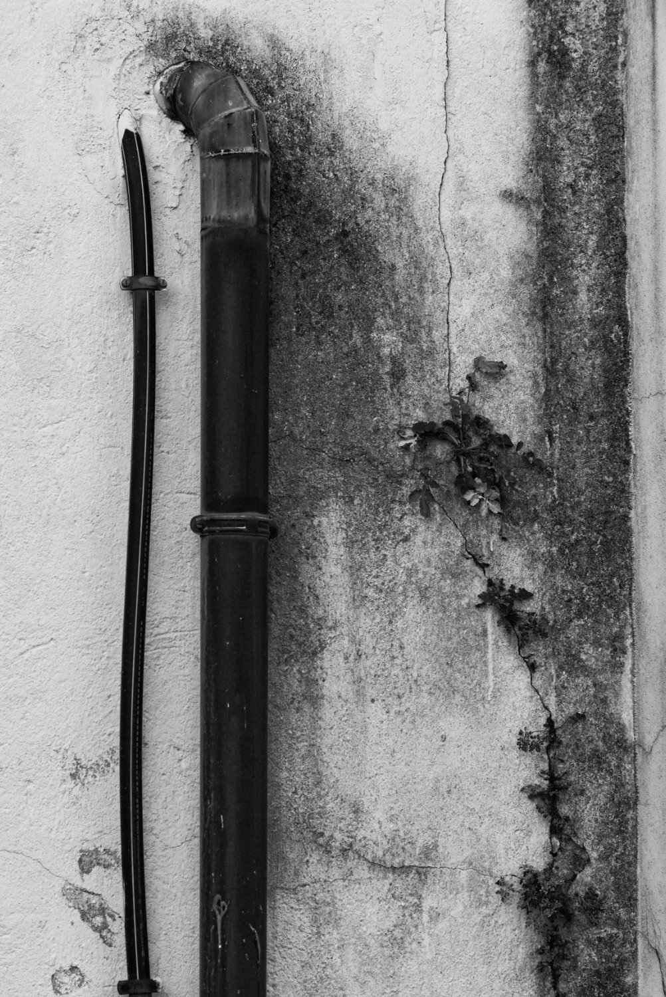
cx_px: 333
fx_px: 8313
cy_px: 498
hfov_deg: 4.6
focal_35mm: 300
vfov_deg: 6.9
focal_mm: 200
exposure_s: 1/600
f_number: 9
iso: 3200
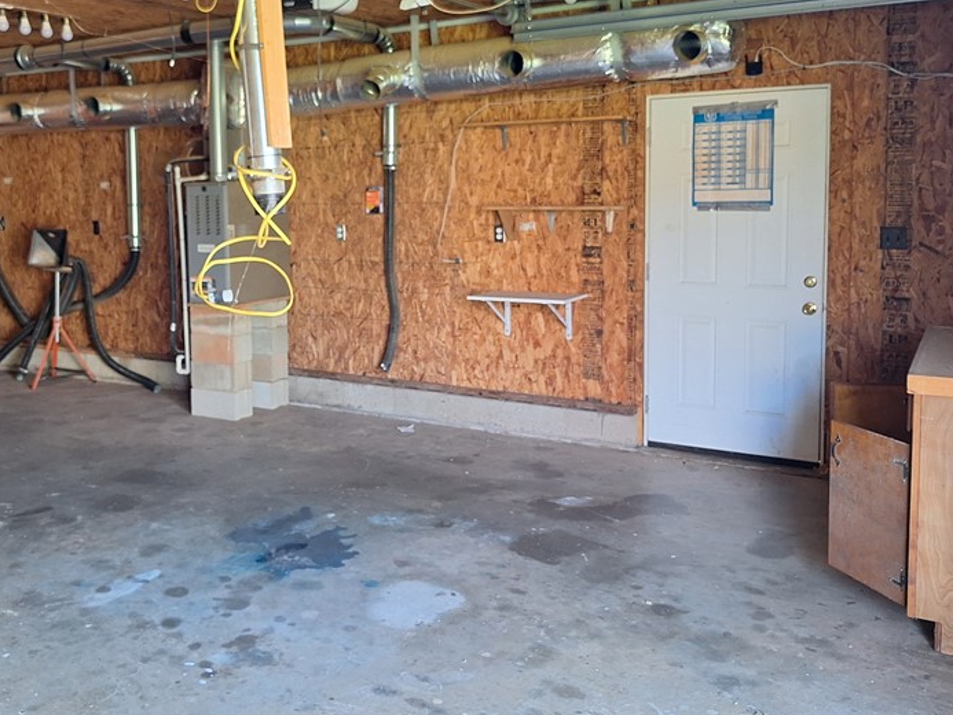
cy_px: 263
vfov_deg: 41.5
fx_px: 936
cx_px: 314
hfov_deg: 52.9
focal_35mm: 34
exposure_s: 1/40
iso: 80
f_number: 1.8
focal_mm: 5.54
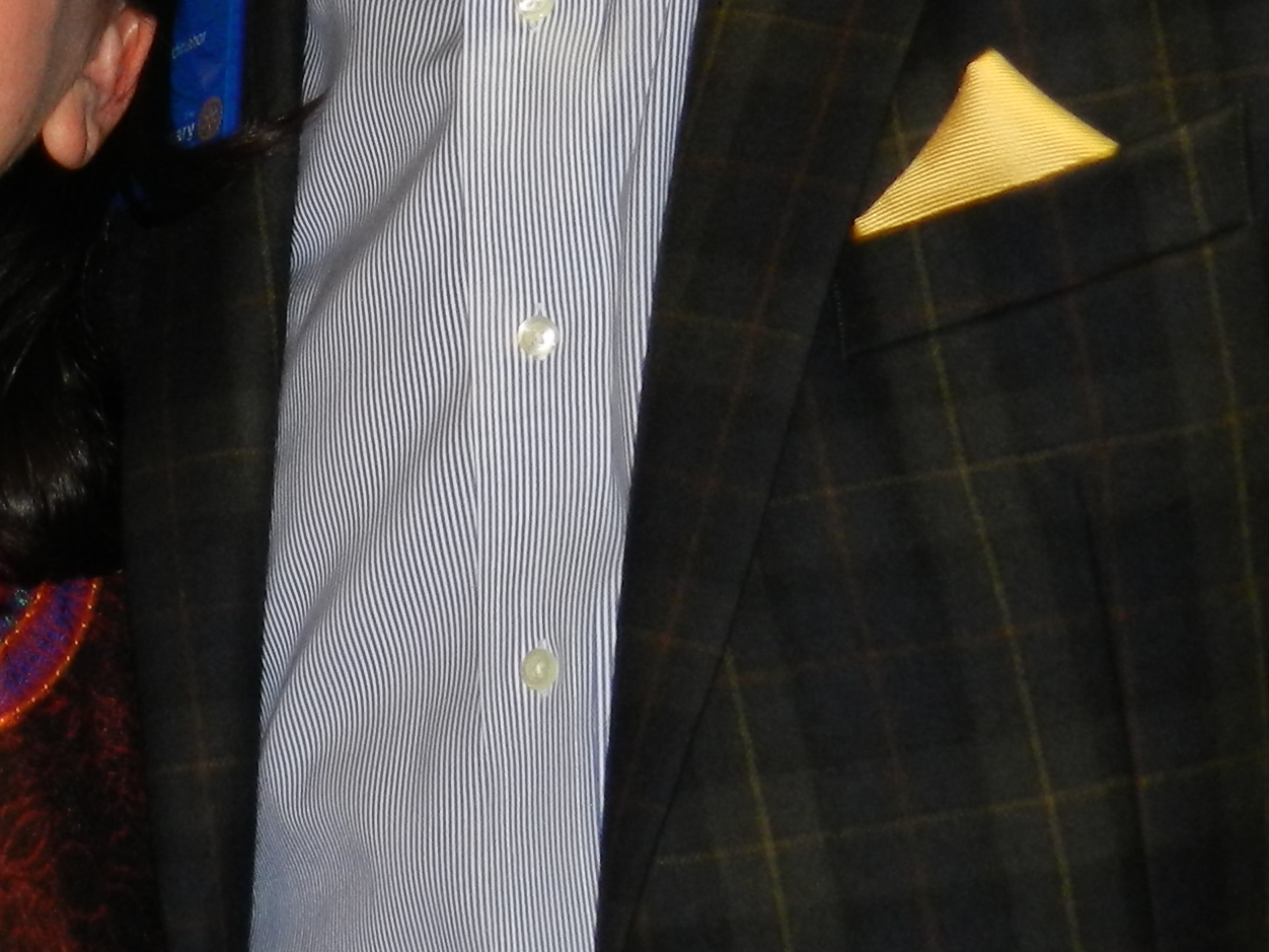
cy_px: -133
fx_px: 5389
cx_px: -185
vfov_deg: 10.0
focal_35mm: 147
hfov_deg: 13.1
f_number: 4.2
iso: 200
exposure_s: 1/30
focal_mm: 8.1
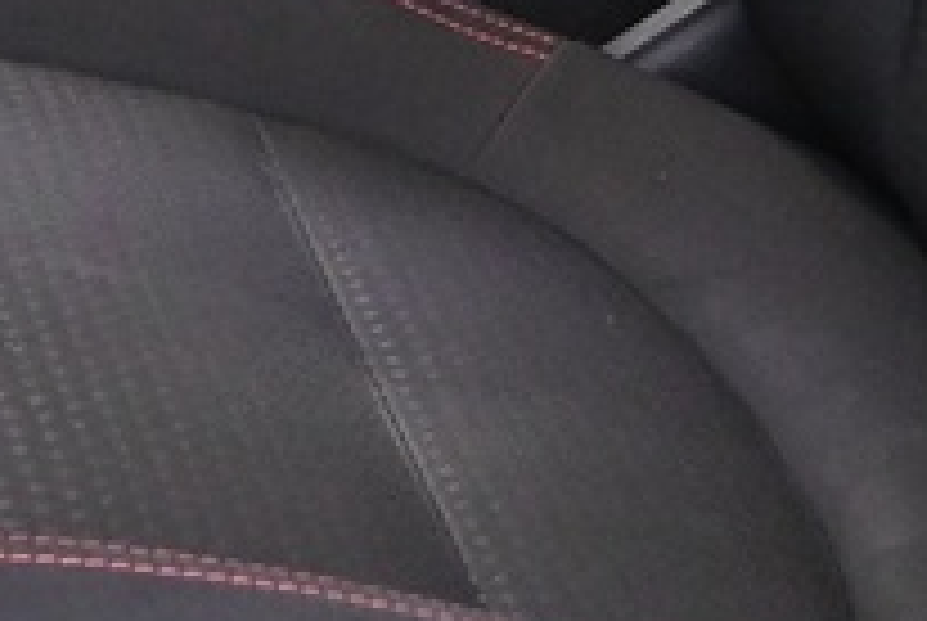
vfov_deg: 6.5
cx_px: 652
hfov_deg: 10.0
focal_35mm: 206
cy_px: -634
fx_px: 5311
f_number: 3.5
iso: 2500
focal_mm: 17.5
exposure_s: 1/25
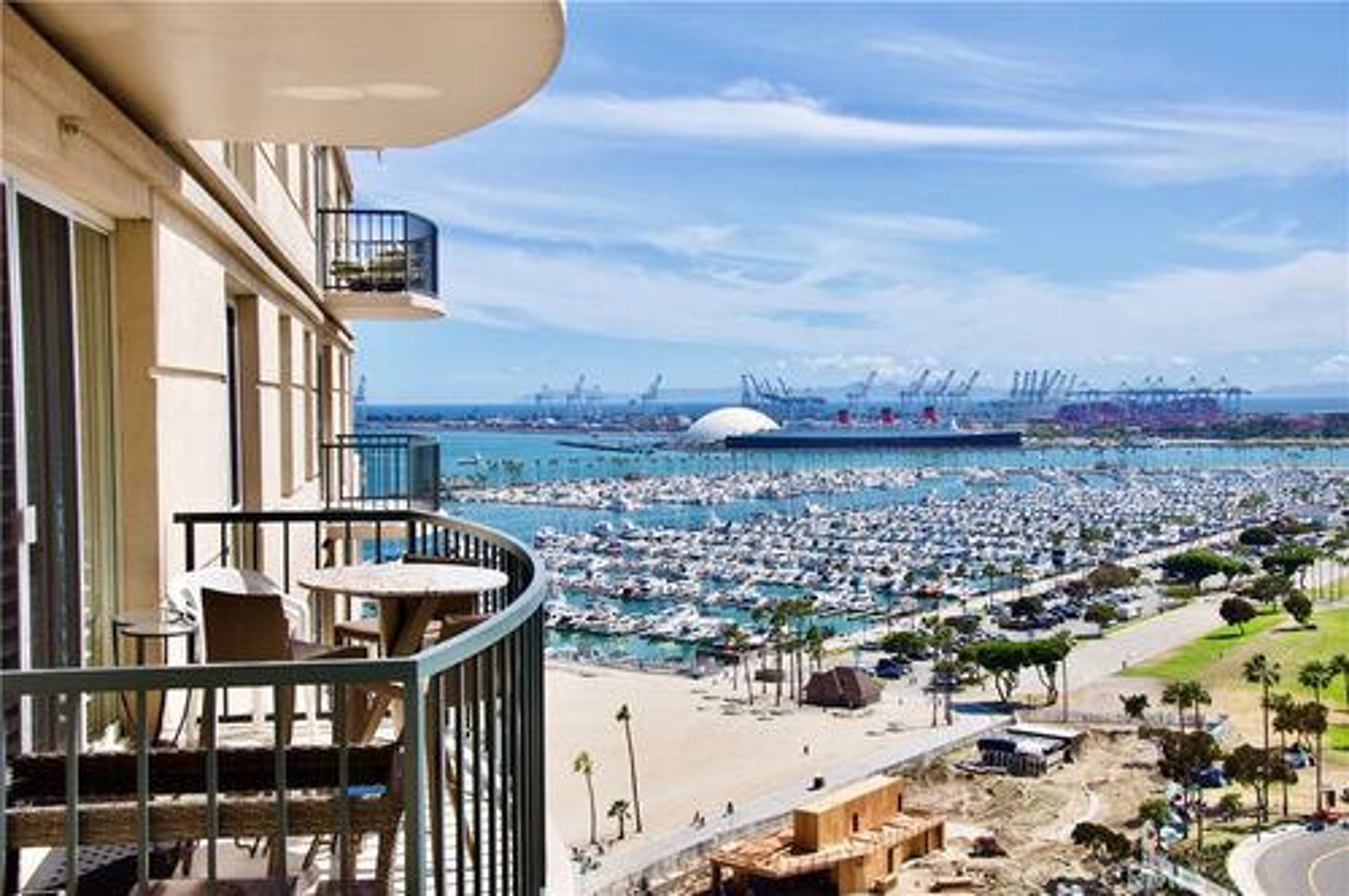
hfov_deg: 49.6
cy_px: 448
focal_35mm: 39
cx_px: 674
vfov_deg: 34.1
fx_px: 1460
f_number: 7.1
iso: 400
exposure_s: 1/1600
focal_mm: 26
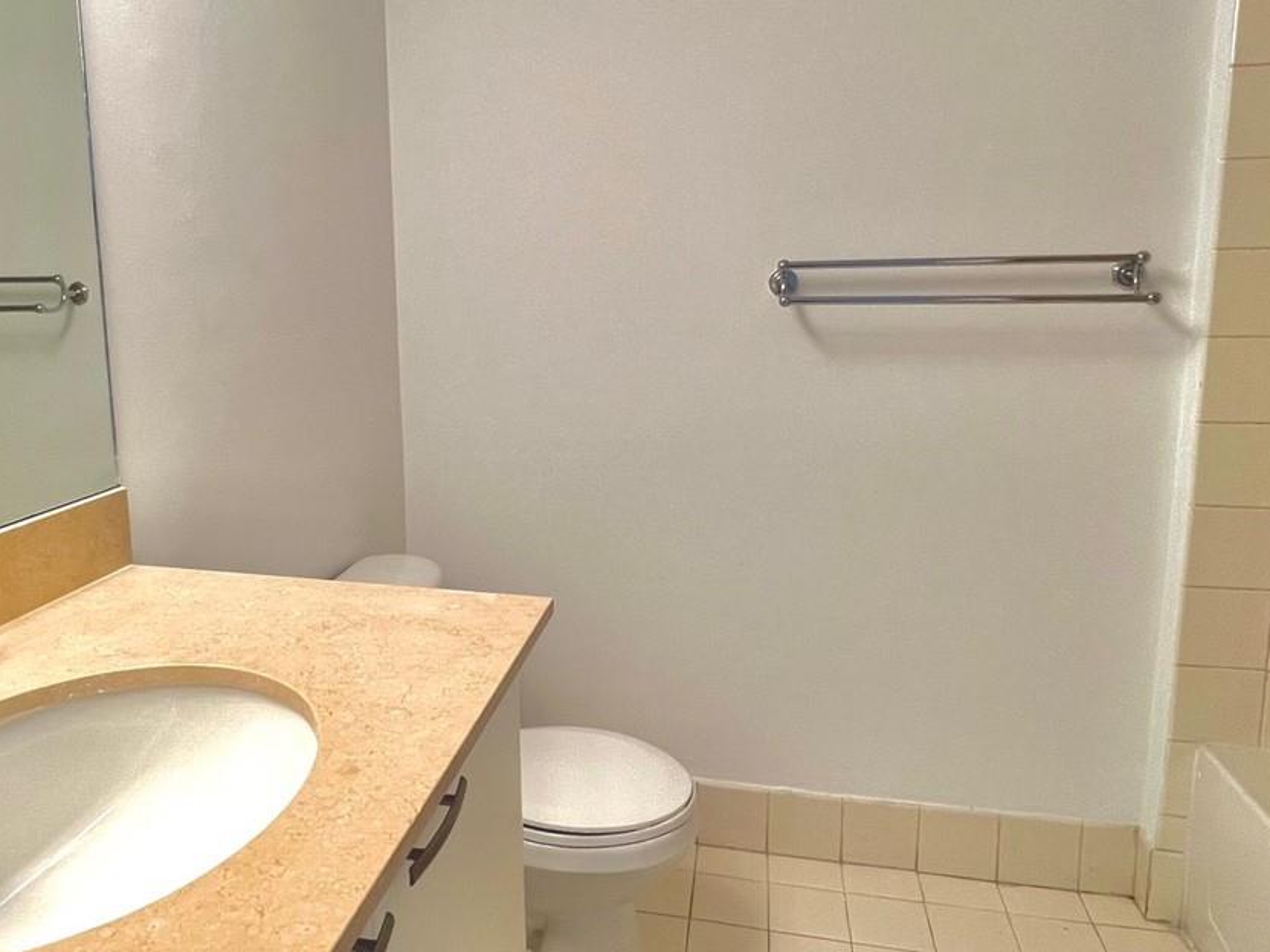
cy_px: 427
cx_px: 511
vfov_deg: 54.8
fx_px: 917
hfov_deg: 68.7
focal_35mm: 25
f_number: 1.8
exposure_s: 1/120
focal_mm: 1.57
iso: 80
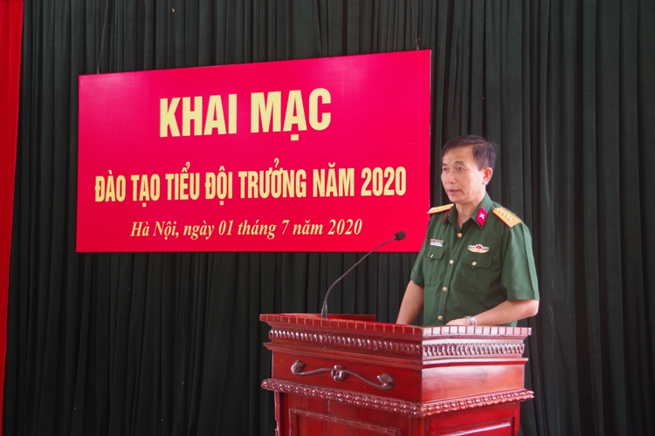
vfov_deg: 29.2
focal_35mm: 46
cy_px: 218
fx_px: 837
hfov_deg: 42.7
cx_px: 328
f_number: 4.5
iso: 400
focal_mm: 31
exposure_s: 1/20
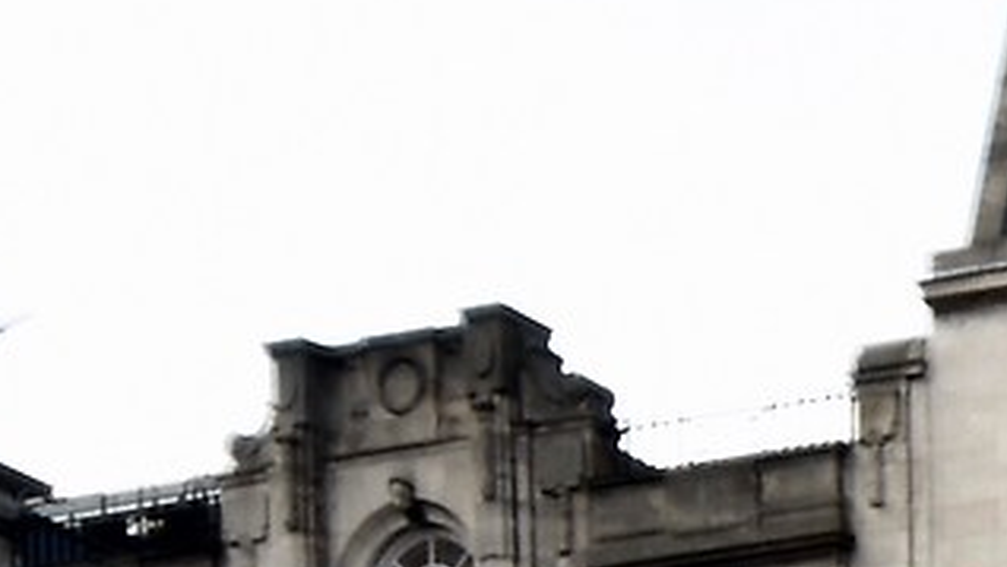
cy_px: 2487
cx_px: 3008
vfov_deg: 6.1
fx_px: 4111
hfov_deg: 10.2
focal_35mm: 154
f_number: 22
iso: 100
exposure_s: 1.5
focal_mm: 13
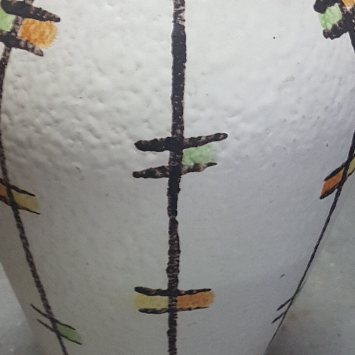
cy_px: 171
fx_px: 615
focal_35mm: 53
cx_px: 146
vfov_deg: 32.2
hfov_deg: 32.1
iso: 200
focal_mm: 4.2
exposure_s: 1/11
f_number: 1.7
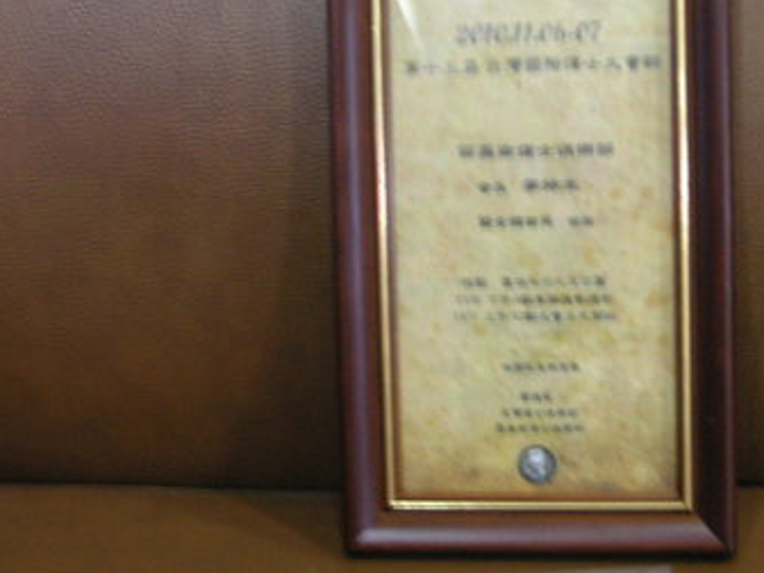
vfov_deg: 21.0
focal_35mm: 70
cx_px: 507
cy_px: 204
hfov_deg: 27.6
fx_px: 1545
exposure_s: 1
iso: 100
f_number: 3.3
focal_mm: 7.8
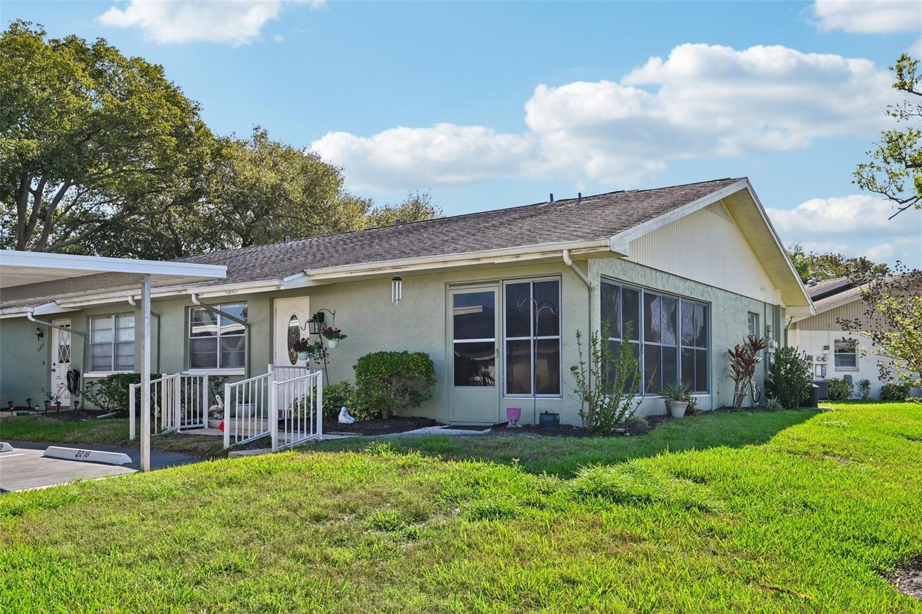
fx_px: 755
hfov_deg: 62.8
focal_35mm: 30
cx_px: 461
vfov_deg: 44.3
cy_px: 307
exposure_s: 1/1000
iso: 400
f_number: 8
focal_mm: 29.5
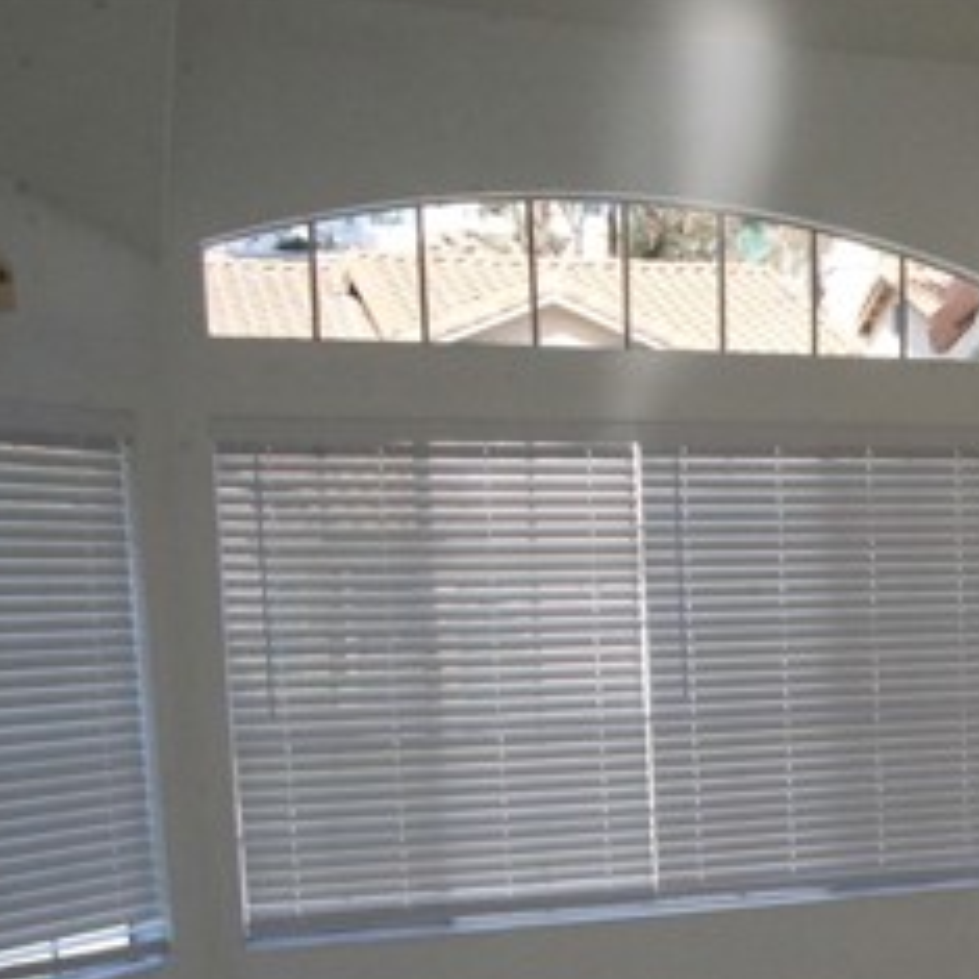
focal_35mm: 67
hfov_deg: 23.5
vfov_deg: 25.0
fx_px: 2144
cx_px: 1179
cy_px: 864
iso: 6400
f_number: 14
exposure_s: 1/800
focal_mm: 29
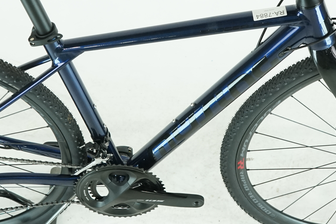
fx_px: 709
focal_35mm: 76
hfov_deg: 26.6
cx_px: 157
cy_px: 23
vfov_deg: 17.7
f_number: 5.6
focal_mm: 29
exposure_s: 1/200
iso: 1600
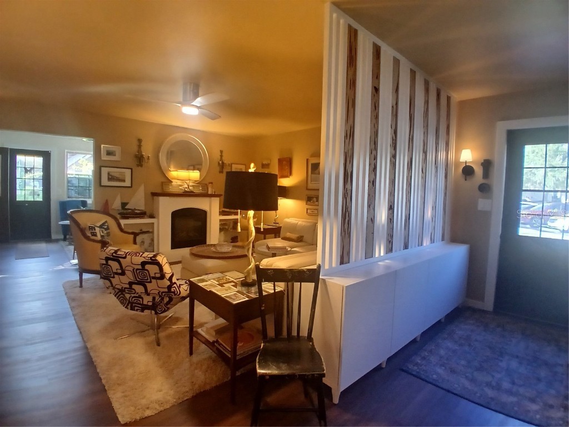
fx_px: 279
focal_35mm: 17
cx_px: 284
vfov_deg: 74.7
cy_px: 214
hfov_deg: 91.0
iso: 160
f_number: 2.2
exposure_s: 1/30
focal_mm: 1.4
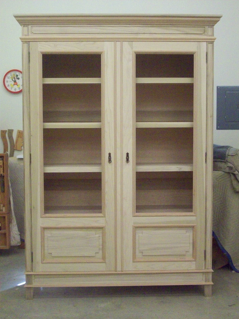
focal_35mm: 54
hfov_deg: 27.0
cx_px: 120
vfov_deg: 35.5
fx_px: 497
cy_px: 160
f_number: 3.4
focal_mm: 9
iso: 749
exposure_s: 1/161
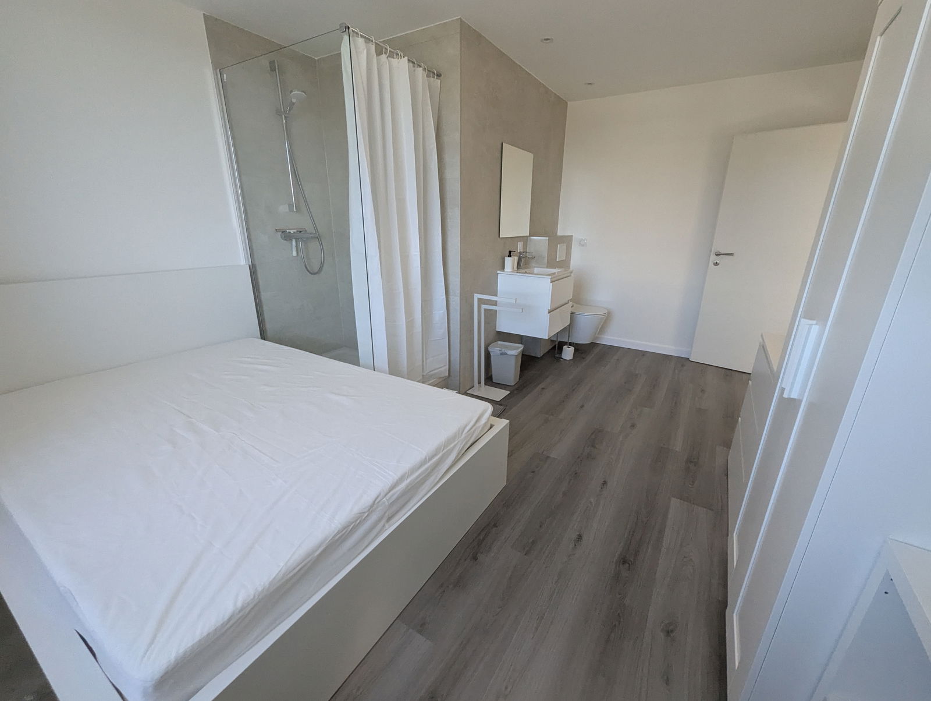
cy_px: 350
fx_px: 350
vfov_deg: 90.0
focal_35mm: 13
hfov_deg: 106.1
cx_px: 466
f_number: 2.2
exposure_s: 1/307
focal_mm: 1.95
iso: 414
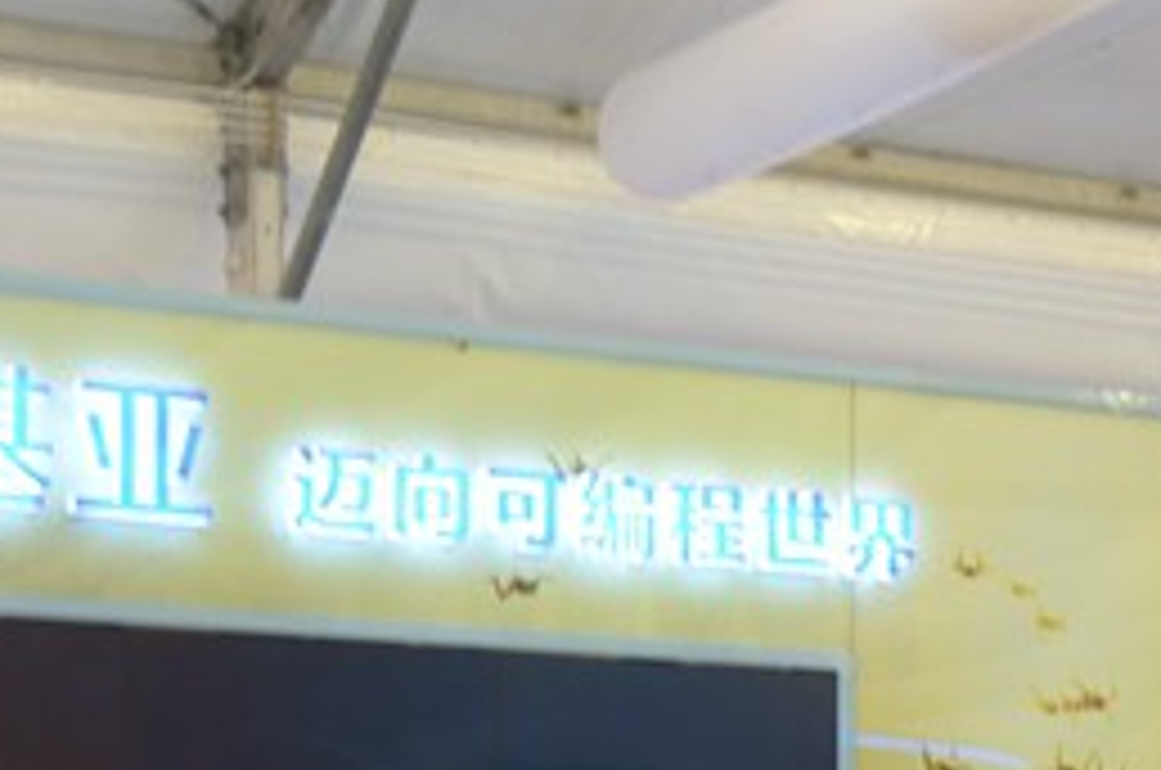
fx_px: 4378
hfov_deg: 14.4
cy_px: 946
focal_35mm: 136
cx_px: 1562
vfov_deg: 9.9
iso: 125
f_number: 3.8
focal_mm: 26
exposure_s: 1/13
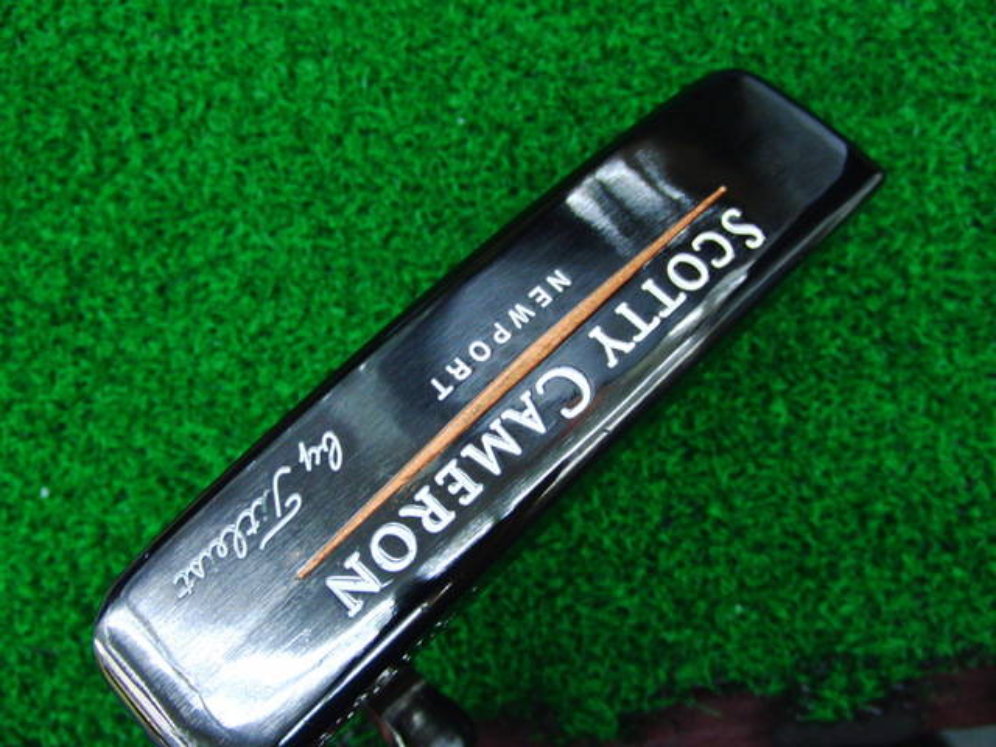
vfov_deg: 38.7
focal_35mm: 37
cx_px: 498
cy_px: 374
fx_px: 1065
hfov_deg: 50.1
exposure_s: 1/50
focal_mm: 6.42
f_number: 3.6
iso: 400
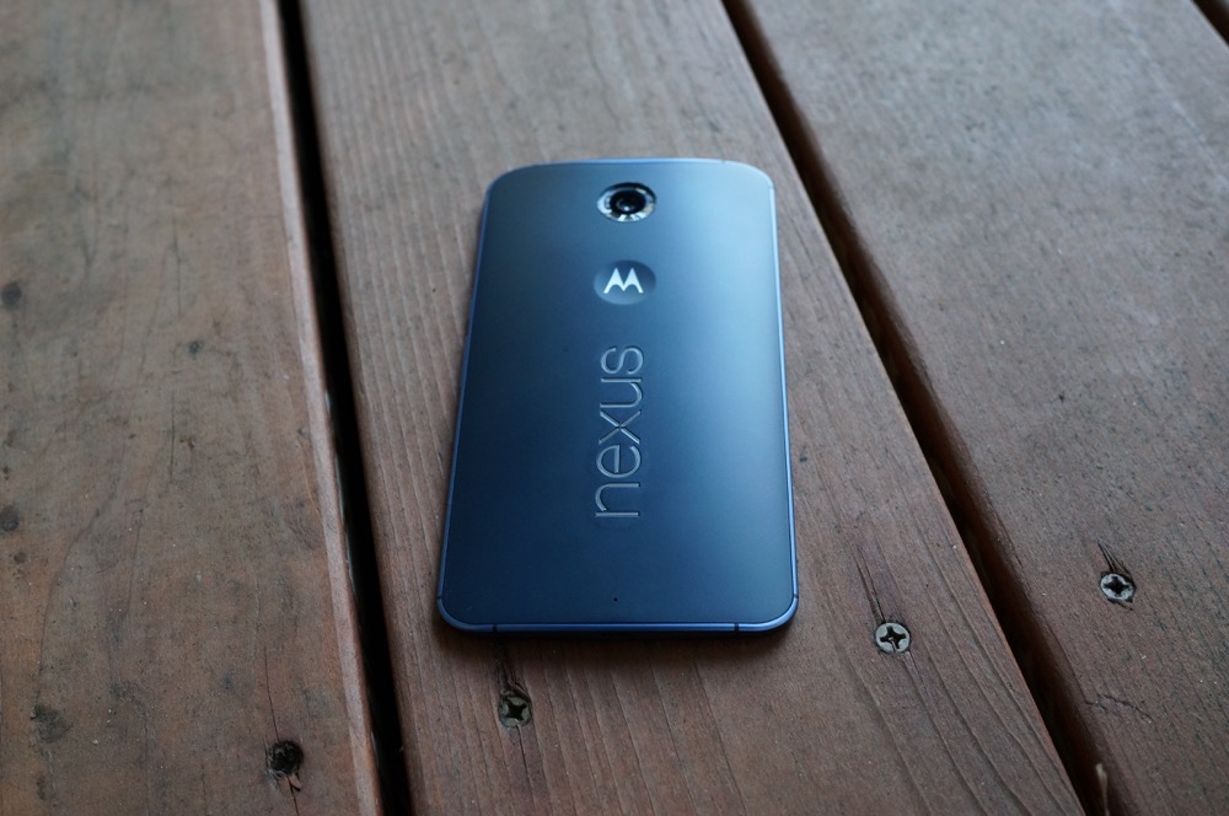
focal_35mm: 45
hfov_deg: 43.7
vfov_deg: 29.8
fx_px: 1534
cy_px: 408
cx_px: 614
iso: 1000
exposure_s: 1/60
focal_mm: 30
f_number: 5.6
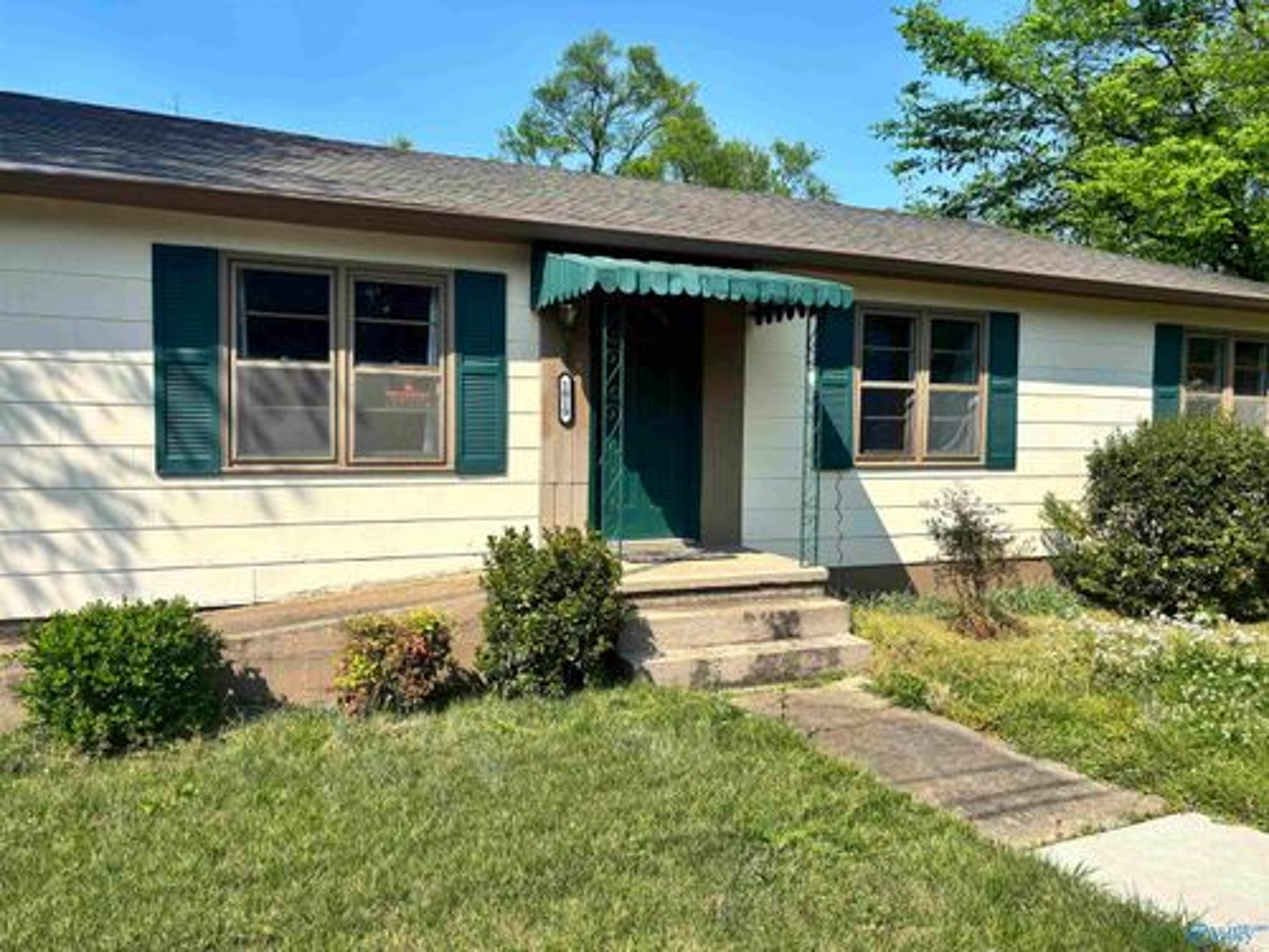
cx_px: 634
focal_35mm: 26
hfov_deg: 67.3
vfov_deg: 53.1
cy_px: 476
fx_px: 953
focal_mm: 5.96
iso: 50
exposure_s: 1/2710
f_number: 1.6
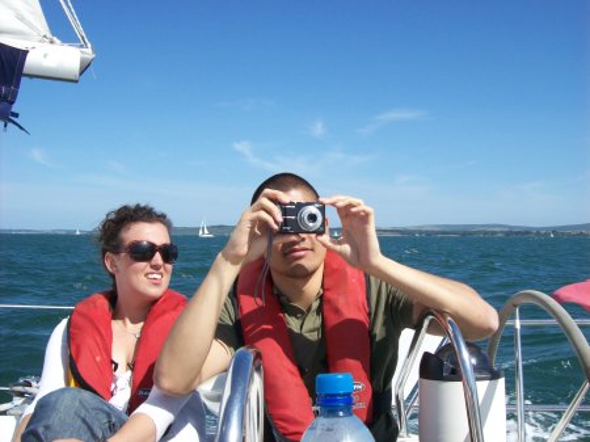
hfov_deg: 51.4
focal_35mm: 36
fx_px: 613
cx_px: 295
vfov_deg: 39.6
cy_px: 221
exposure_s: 1/582
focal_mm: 6
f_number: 4.8
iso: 80
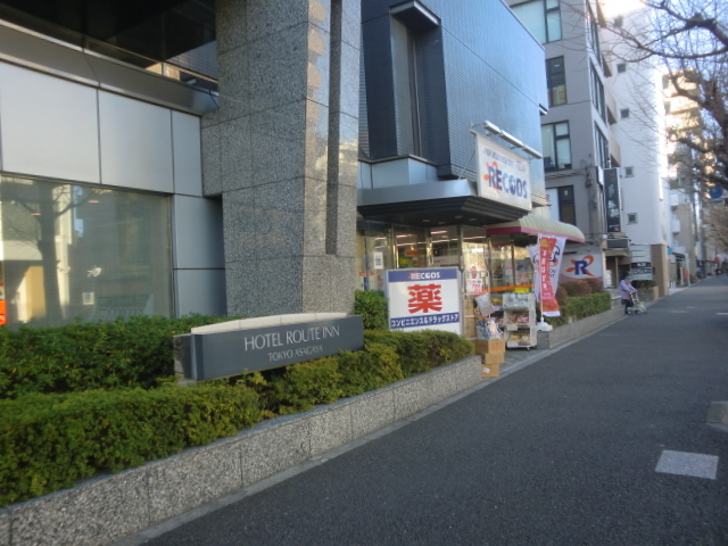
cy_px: 273
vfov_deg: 53.1
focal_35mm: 26
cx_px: 364
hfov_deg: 67.3
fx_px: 547
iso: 64
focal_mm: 4.65
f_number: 2.6
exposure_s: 1/125
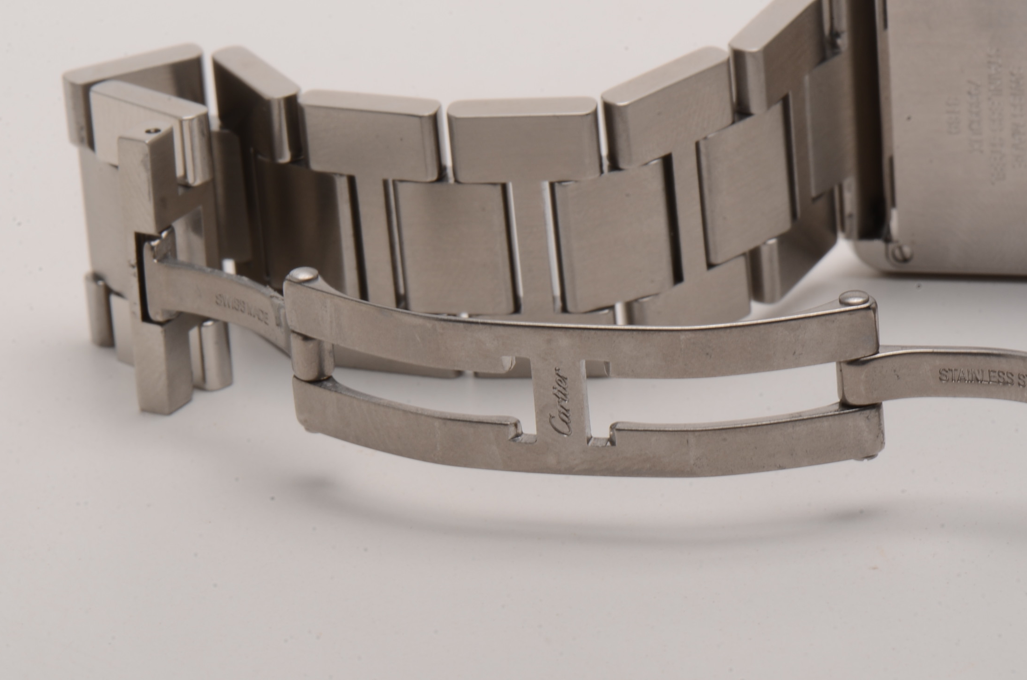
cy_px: 320
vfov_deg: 9.6
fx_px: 4059
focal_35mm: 143
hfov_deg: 14.4
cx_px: 486
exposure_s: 1/160
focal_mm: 85
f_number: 29
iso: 100
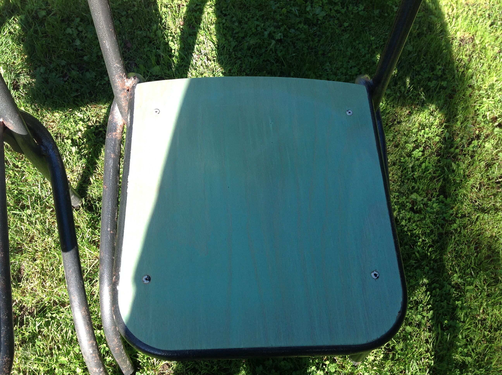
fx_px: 507
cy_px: 188
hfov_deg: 52.7
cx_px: 251
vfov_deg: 40.6
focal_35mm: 35
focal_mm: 4.28
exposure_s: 1/305
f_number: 2.4
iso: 50
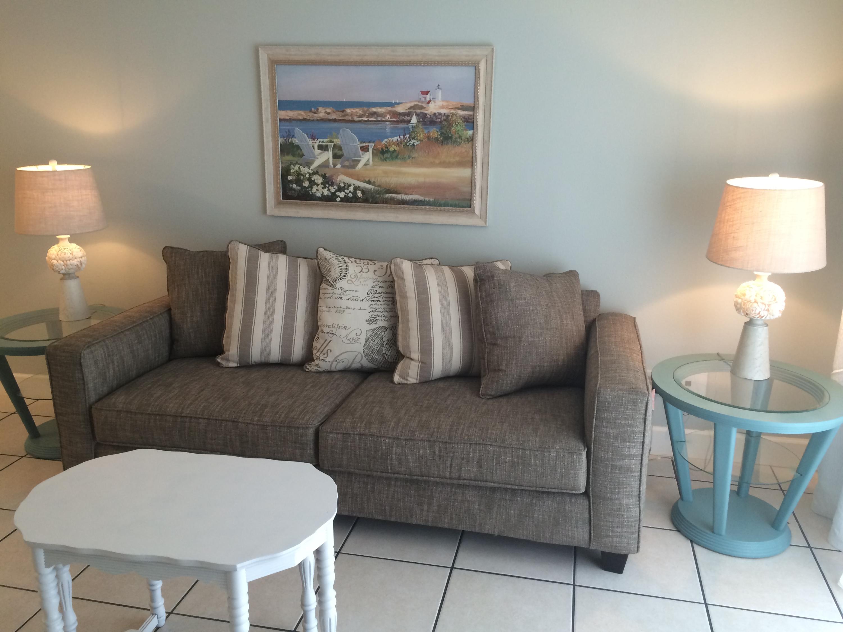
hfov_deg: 61.7
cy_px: 316
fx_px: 706
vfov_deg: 48.2
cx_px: 422
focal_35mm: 29
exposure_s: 1/30
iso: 80
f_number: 2.2
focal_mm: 4.15
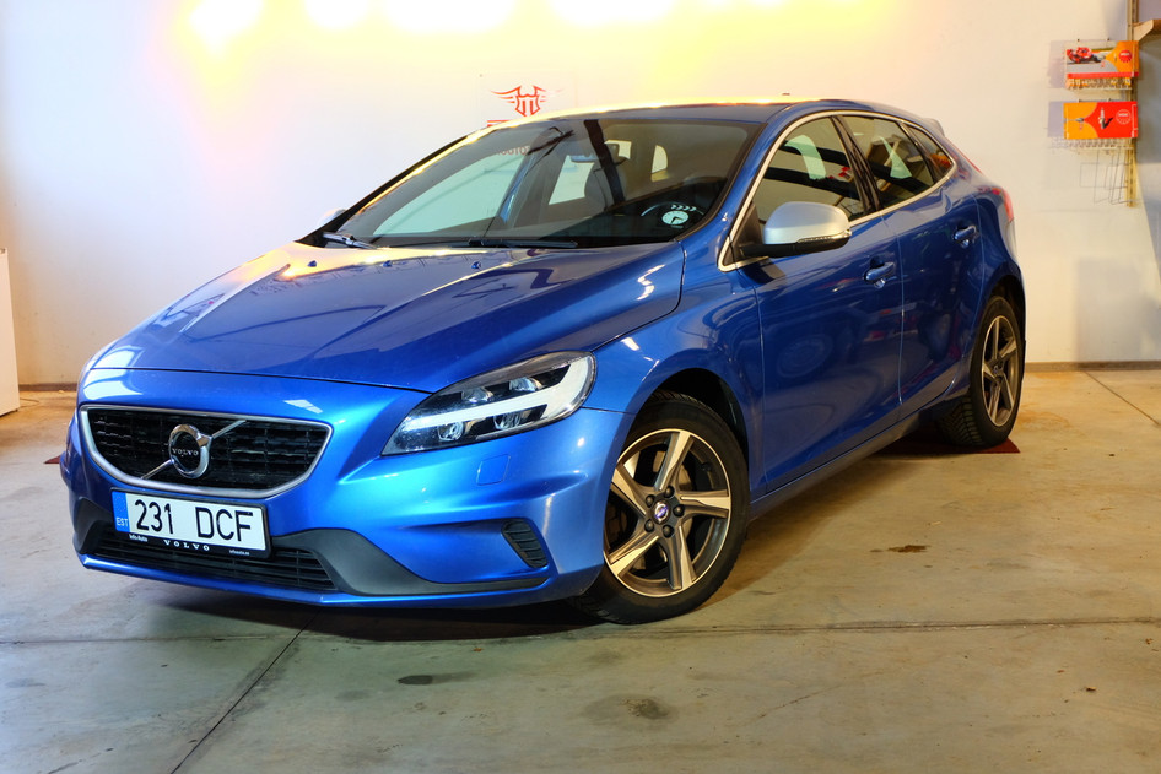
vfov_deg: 26.5
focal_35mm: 51
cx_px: 580
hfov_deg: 38.9
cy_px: 387
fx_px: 1645
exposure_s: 1/27
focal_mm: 34
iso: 800
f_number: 5
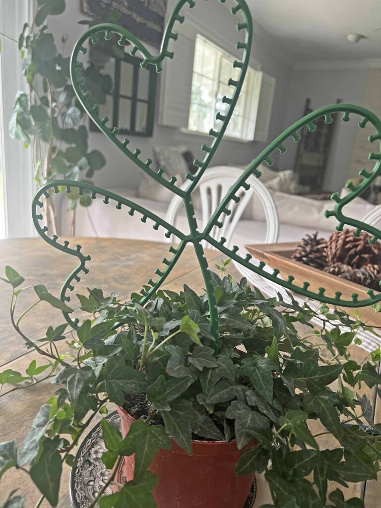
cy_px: 254
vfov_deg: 67.3
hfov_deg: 53.1
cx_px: 190
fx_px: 382
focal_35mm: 26
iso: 200
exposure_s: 1/60
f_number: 1.5
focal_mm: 5.7
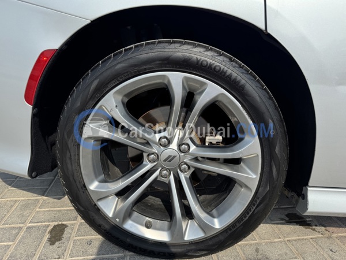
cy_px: 130
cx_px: 173
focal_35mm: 24
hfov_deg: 71.6
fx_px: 240
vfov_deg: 56.8
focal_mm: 6.76
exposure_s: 1/3247
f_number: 1.78
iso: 80
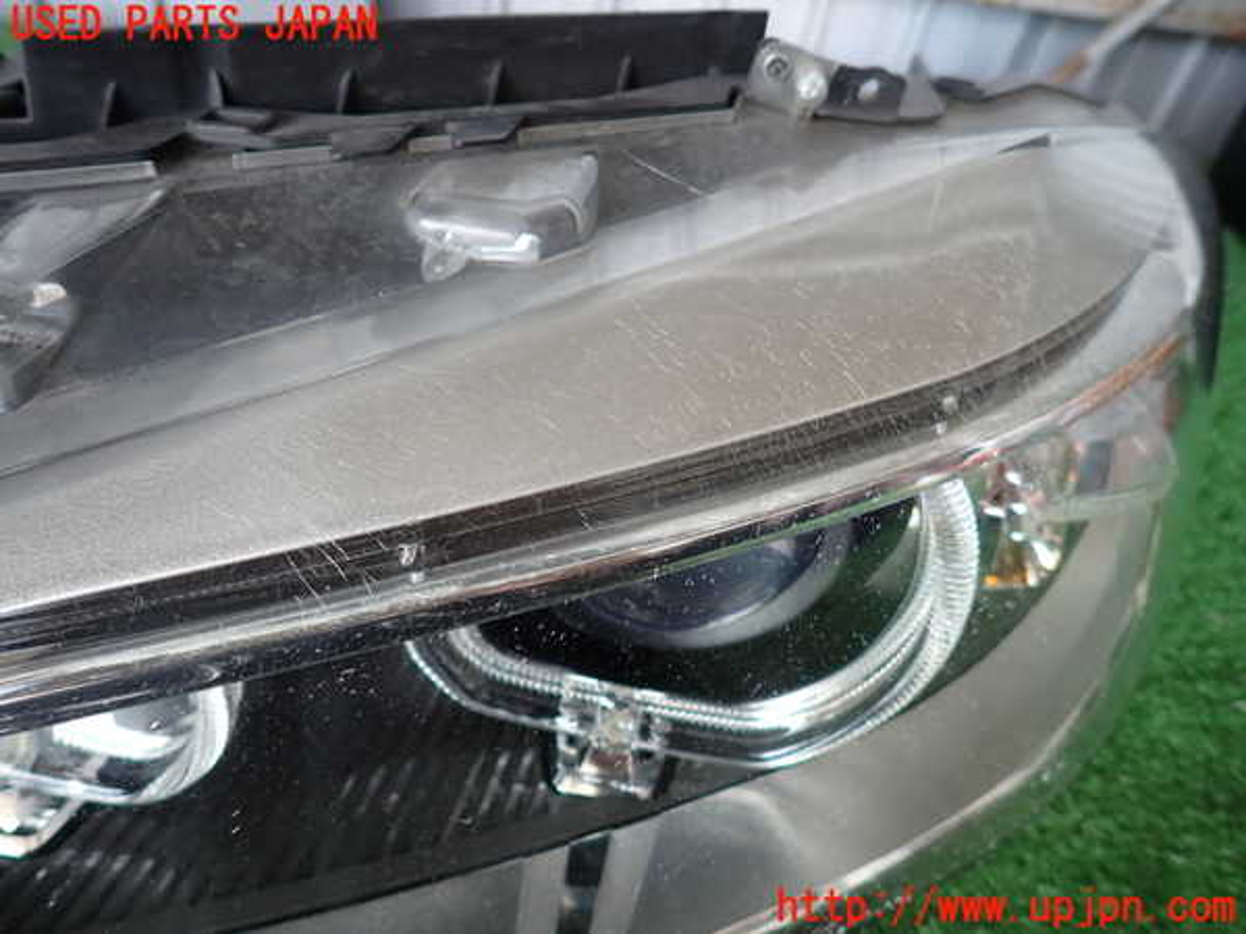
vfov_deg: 54.9
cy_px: 467
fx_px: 900
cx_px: 623
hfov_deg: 69.4
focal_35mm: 25
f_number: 2
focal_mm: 4.5
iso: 100
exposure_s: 1/80
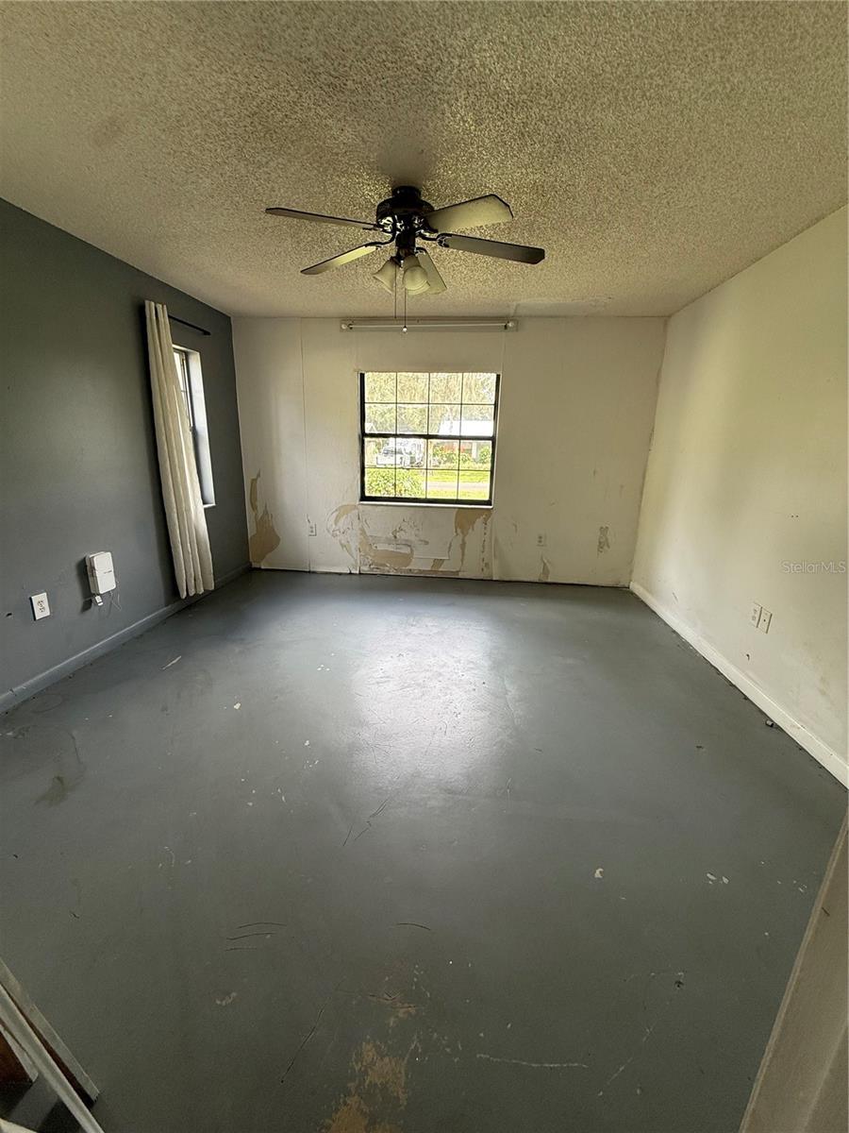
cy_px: 566
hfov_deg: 85.7
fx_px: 458
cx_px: 424
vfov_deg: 102.1
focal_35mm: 14
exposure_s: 1/117
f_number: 2.2
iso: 64
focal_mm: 2.22
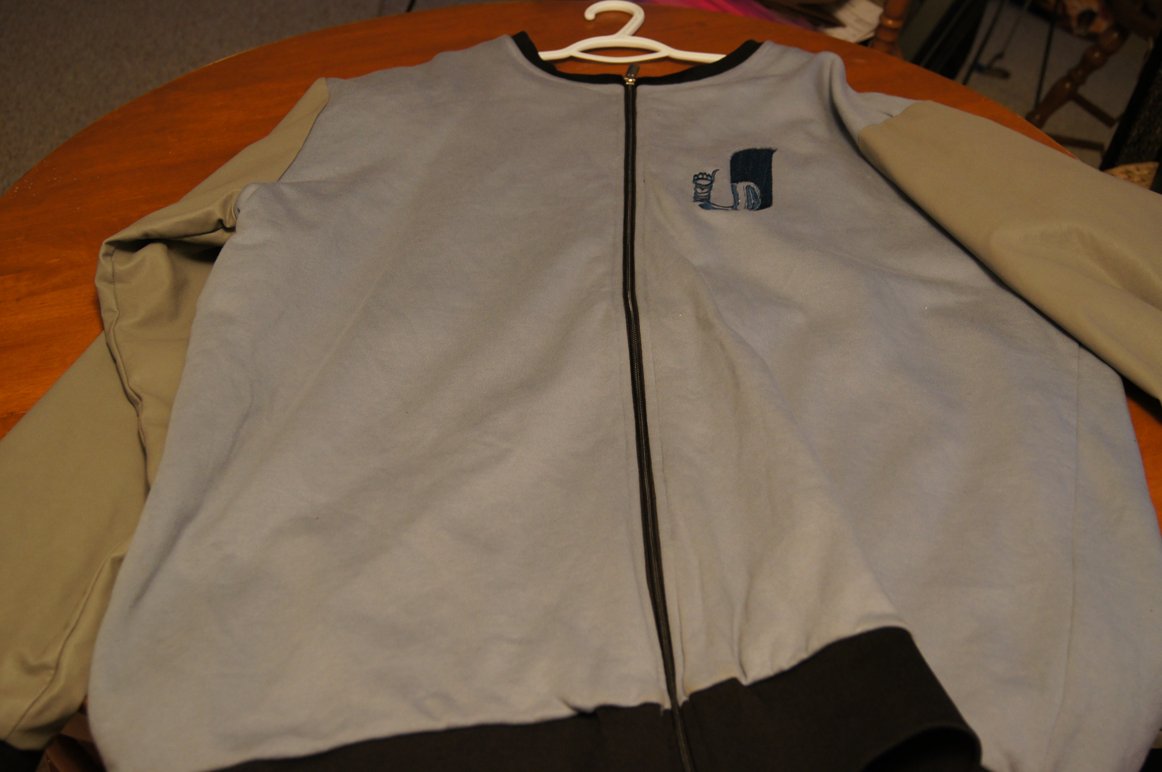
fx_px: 1354
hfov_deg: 46.4
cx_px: 581
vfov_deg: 31.8
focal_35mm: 42
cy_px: 386
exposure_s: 1/50
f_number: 4.5
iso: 800
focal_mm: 28
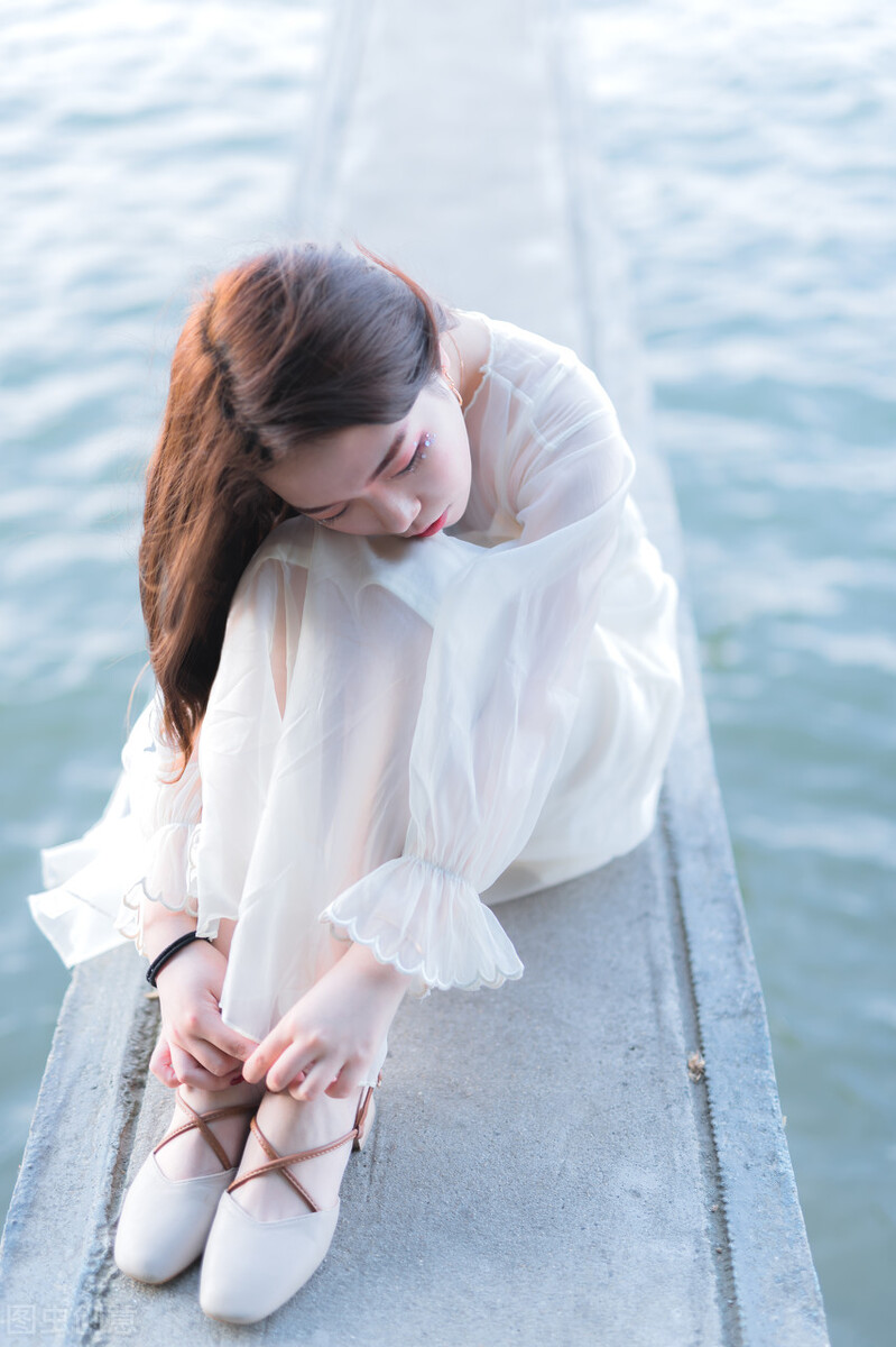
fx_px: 1868
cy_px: 674
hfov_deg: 27.0
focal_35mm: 50
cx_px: 448
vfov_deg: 39.6
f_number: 1.4
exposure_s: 1/250
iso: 100
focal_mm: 50
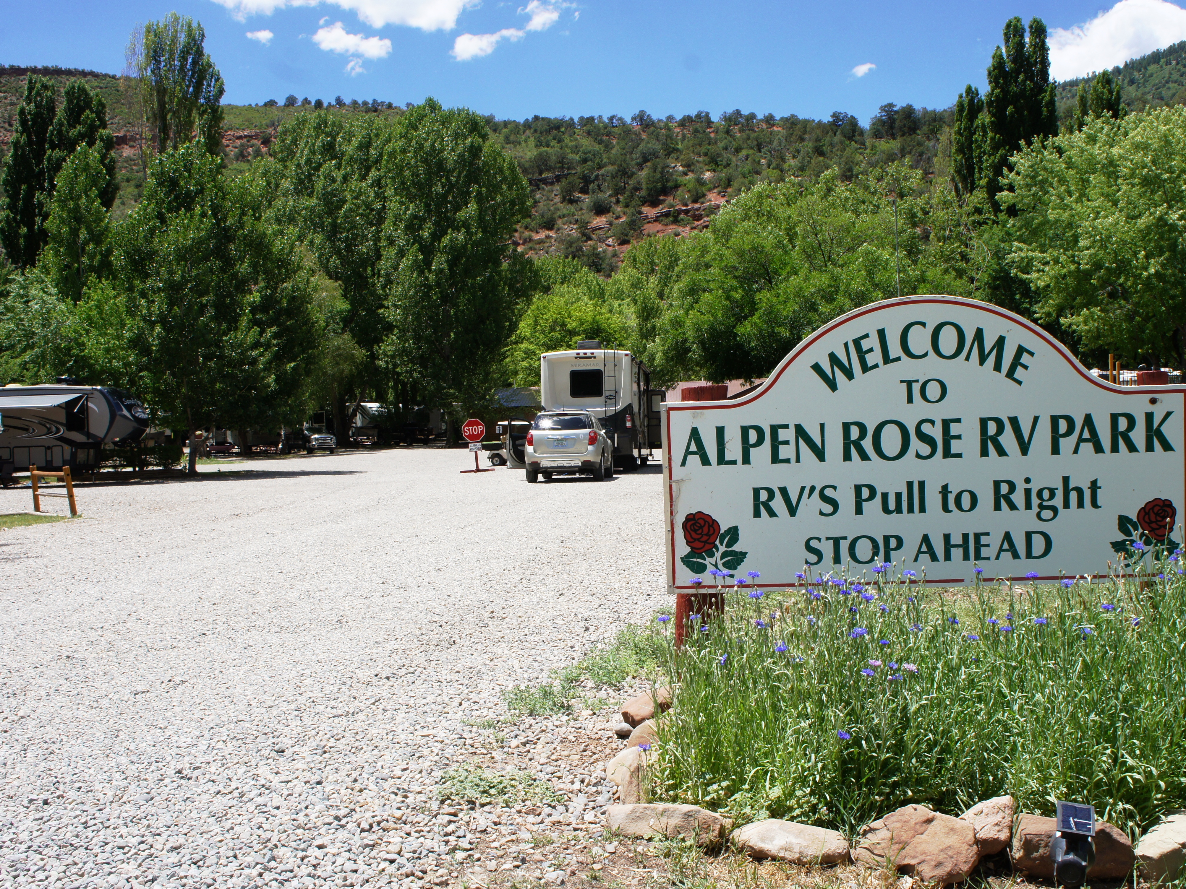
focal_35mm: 33
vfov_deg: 42.9
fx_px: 1131
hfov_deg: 55.3
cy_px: 447
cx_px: 643
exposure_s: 1/160
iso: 200
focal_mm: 20
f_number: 11
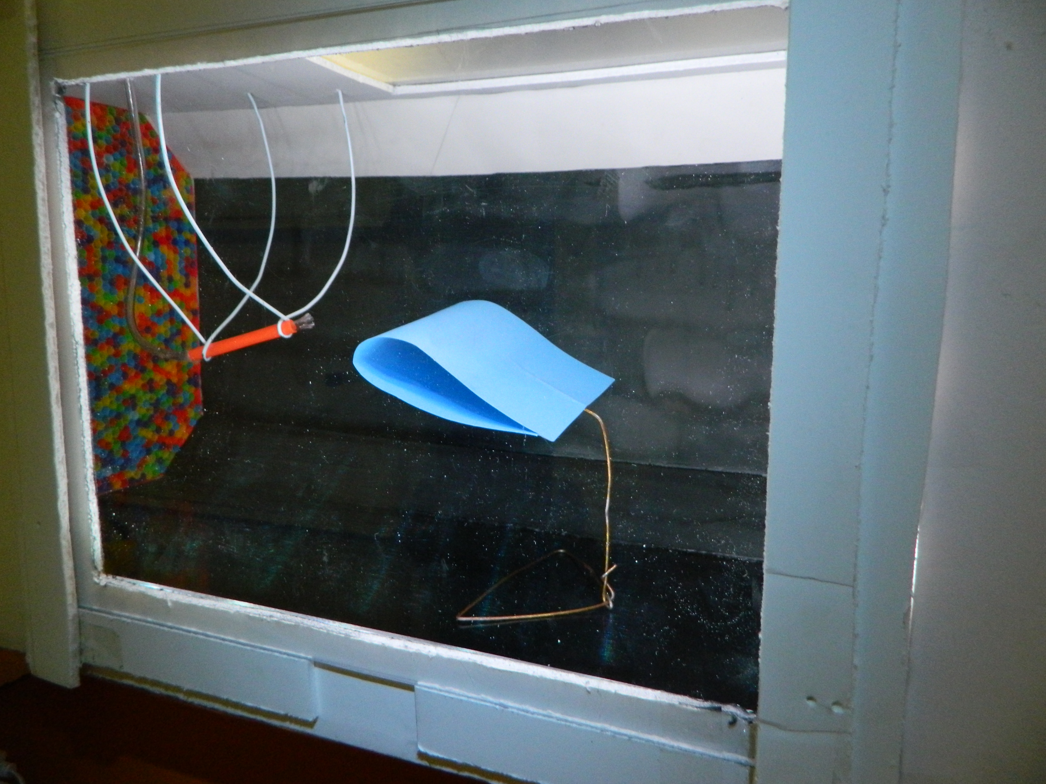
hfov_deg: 69.4
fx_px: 755
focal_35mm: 25
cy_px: 392
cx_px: 523
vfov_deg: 54.9
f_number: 3.1
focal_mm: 4.5
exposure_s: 1/40
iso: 400
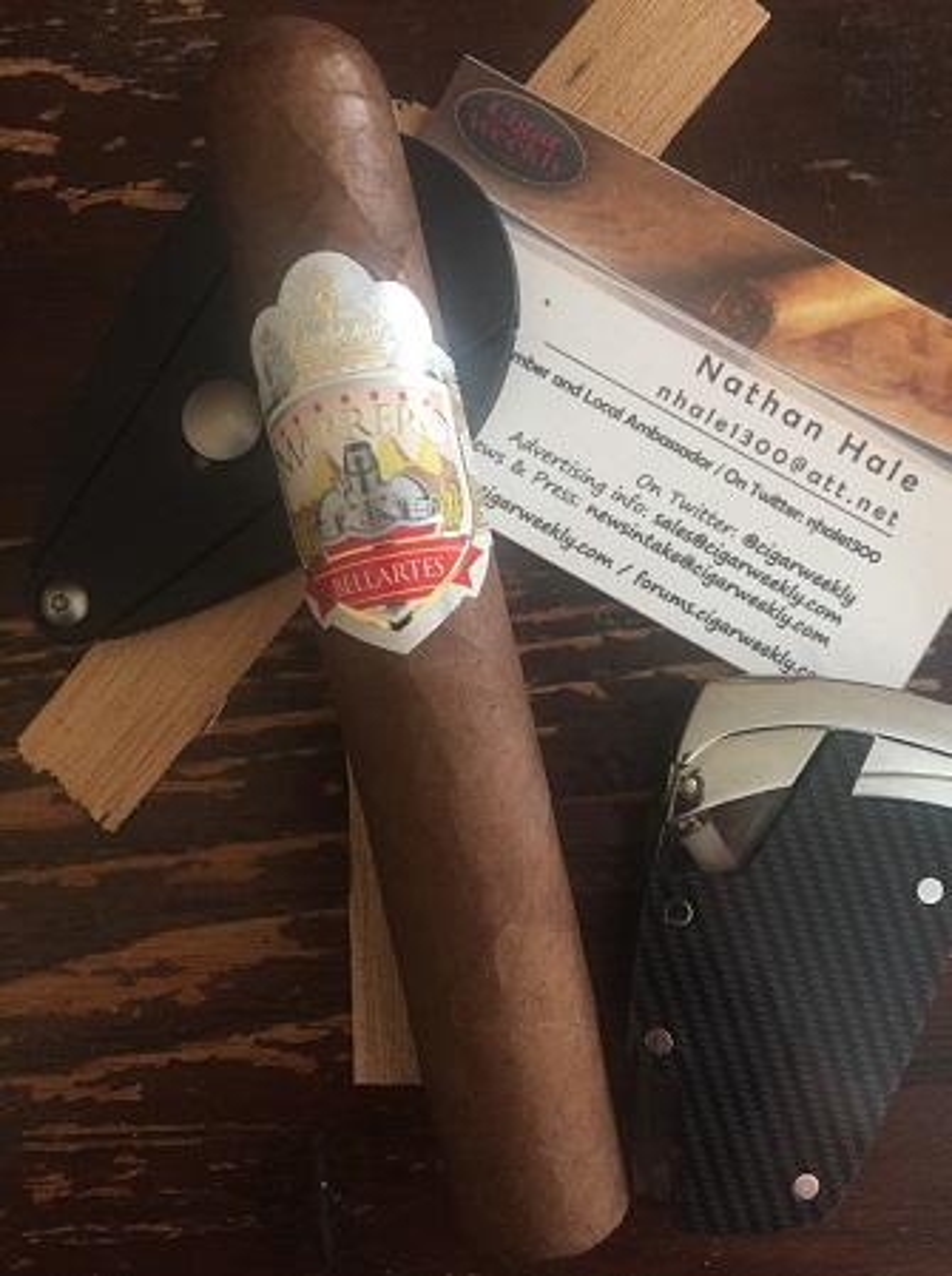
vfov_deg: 61.8
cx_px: 476
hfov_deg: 48.1
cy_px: 638
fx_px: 1067
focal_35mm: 29
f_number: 2.2
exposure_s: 1/30
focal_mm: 4.15
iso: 160
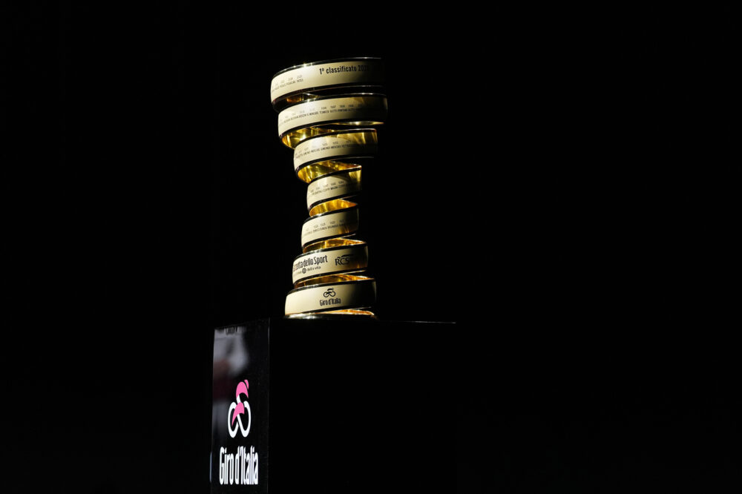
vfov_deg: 11.5
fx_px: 2452
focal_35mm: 119
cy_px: 247
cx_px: 371
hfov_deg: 17.2
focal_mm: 119
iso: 2000
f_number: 3.2
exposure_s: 1/400
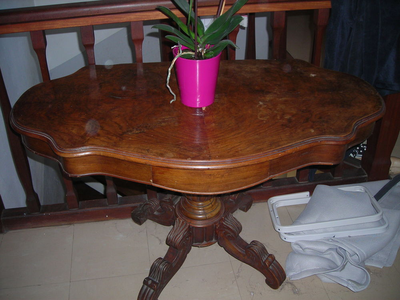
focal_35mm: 38
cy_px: 150
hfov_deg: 49.0
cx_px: 200
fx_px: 439
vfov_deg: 37.7
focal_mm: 6.3
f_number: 3.2
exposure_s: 1/60.1
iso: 74
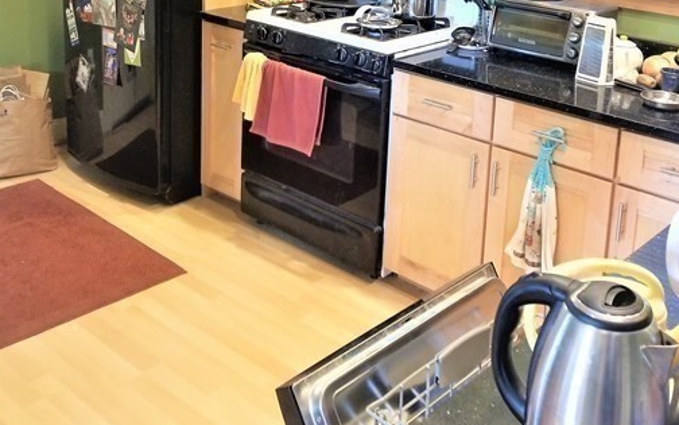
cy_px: 30
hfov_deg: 47.1
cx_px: 380
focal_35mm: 42
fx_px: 777
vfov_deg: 29.1
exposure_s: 1/30
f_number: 1.7
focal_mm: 4.25
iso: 250
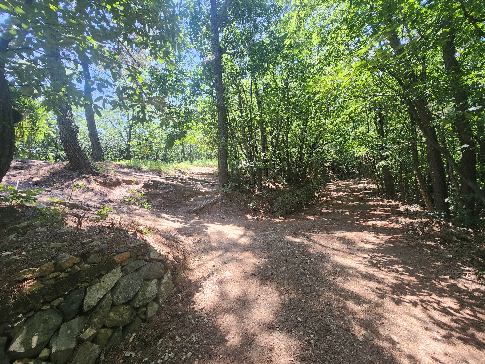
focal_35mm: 13
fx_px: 182
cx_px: 242
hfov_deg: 106.2
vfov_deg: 89.9
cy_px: 182
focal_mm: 1.74
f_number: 2.2
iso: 50
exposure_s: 1/120
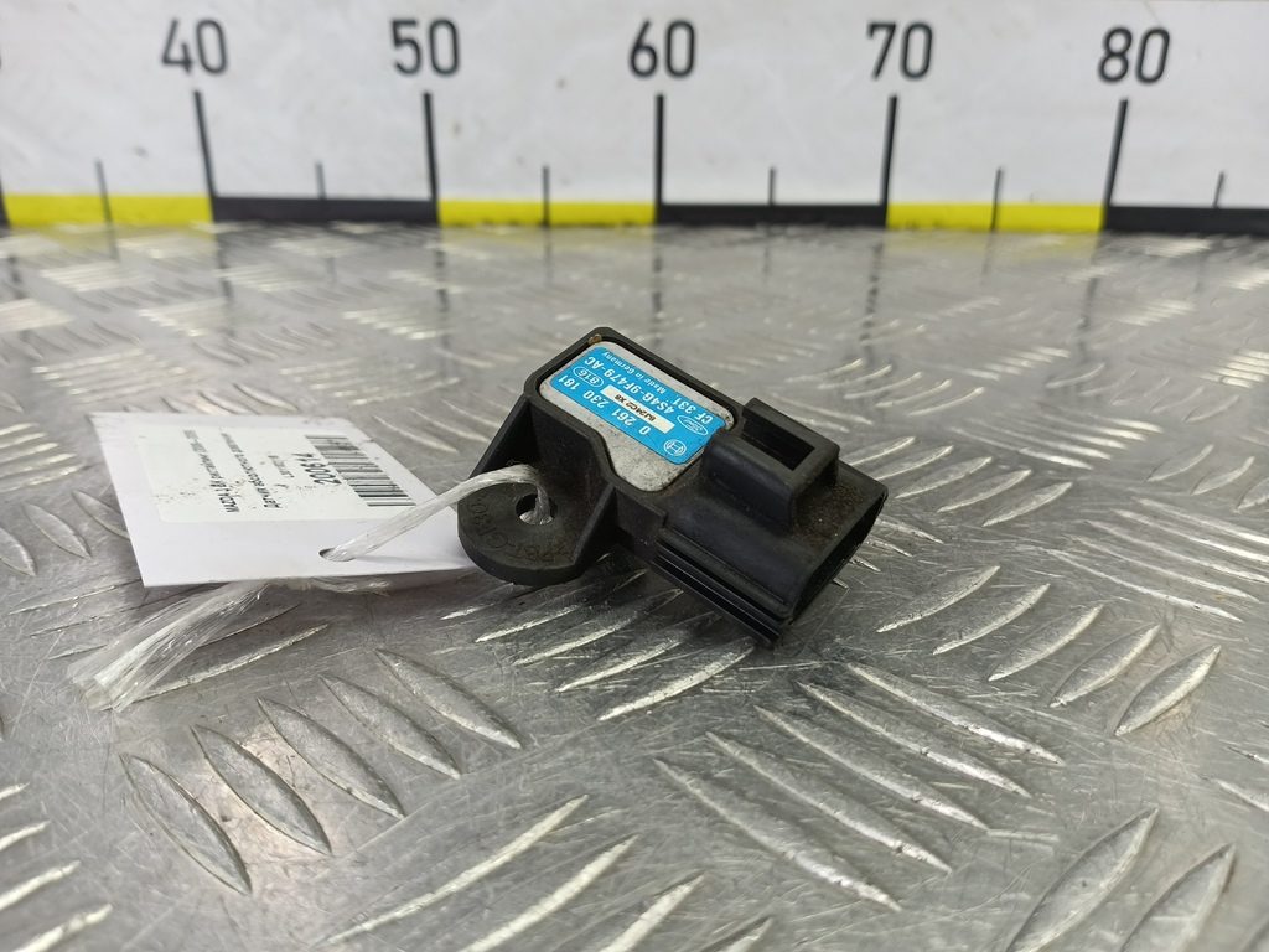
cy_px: 476
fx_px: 843
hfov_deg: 73.9
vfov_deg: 58.9
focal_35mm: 23
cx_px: 634
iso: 123
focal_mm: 4.11
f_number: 1.6
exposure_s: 1/50
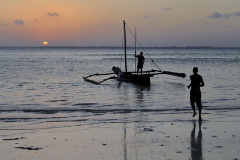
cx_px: 120
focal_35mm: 58
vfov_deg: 23.4
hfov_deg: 34.5
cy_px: 80
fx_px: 387
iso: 400
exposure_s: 1/125
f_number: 10
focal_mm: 58
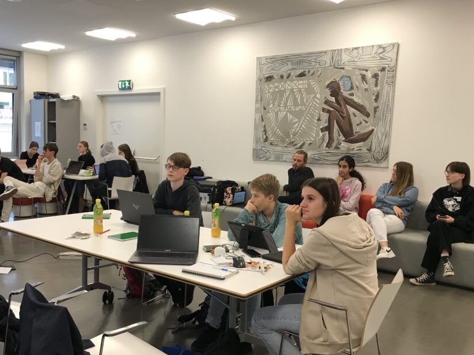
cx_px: 207
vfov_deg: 40.6
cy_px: 206
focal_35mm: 35
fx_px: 479
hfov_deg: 52.5
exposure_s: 1/33
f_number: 1.8
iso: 25
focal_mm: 3.99
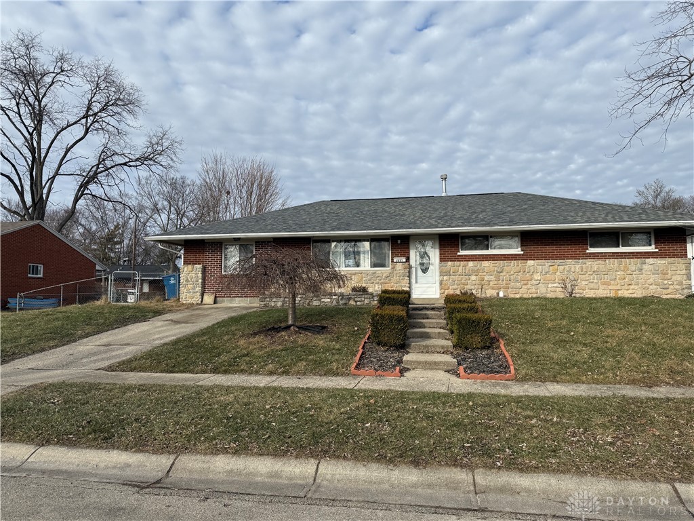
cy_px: 260
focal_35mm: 24
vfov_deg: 56.8
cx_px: 347
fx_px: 481
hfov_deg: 71.6
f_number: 1.78
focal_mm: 6.76
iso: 80
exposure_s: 1/4405
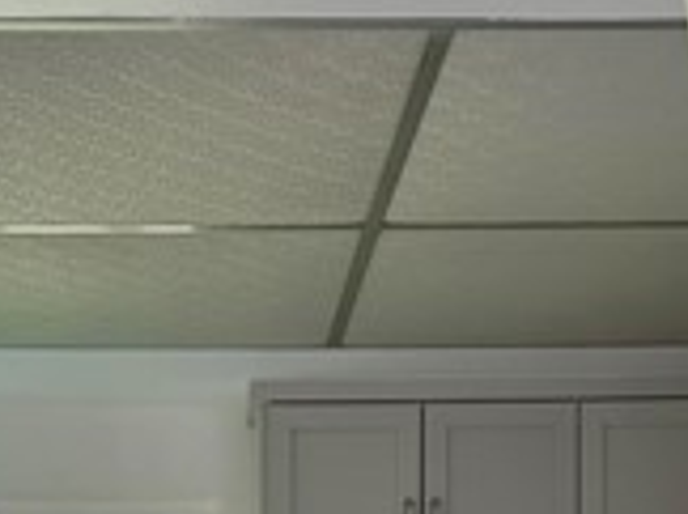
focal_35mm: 95
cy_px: 769
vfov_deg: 14.5
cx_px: 178
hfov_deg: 20.5
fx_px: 1885
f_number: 1.78
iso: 125
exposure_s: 1/121
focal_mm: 6.86
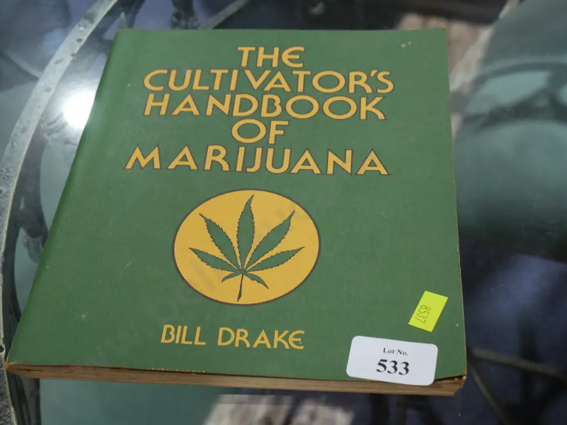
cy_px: 222
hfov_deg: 36.2
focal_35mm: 53
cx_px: 282
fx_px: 868
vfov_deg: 27.5
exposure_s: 1/60
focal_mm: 25
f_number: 5.3
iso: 800
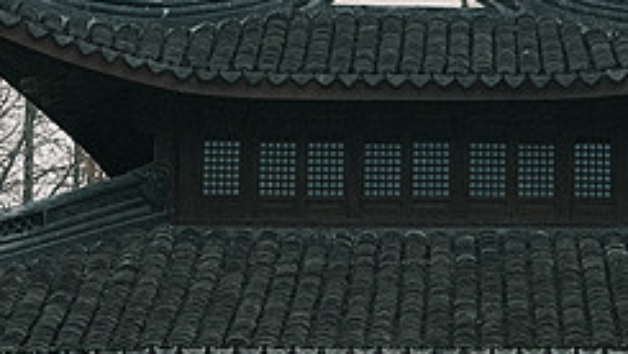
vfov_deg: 9.8
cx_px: 408
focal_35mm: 123
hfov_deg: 17.4
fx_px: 2049
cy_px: 268
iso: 400
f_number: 4
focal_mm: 24.3
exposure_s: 1/1400
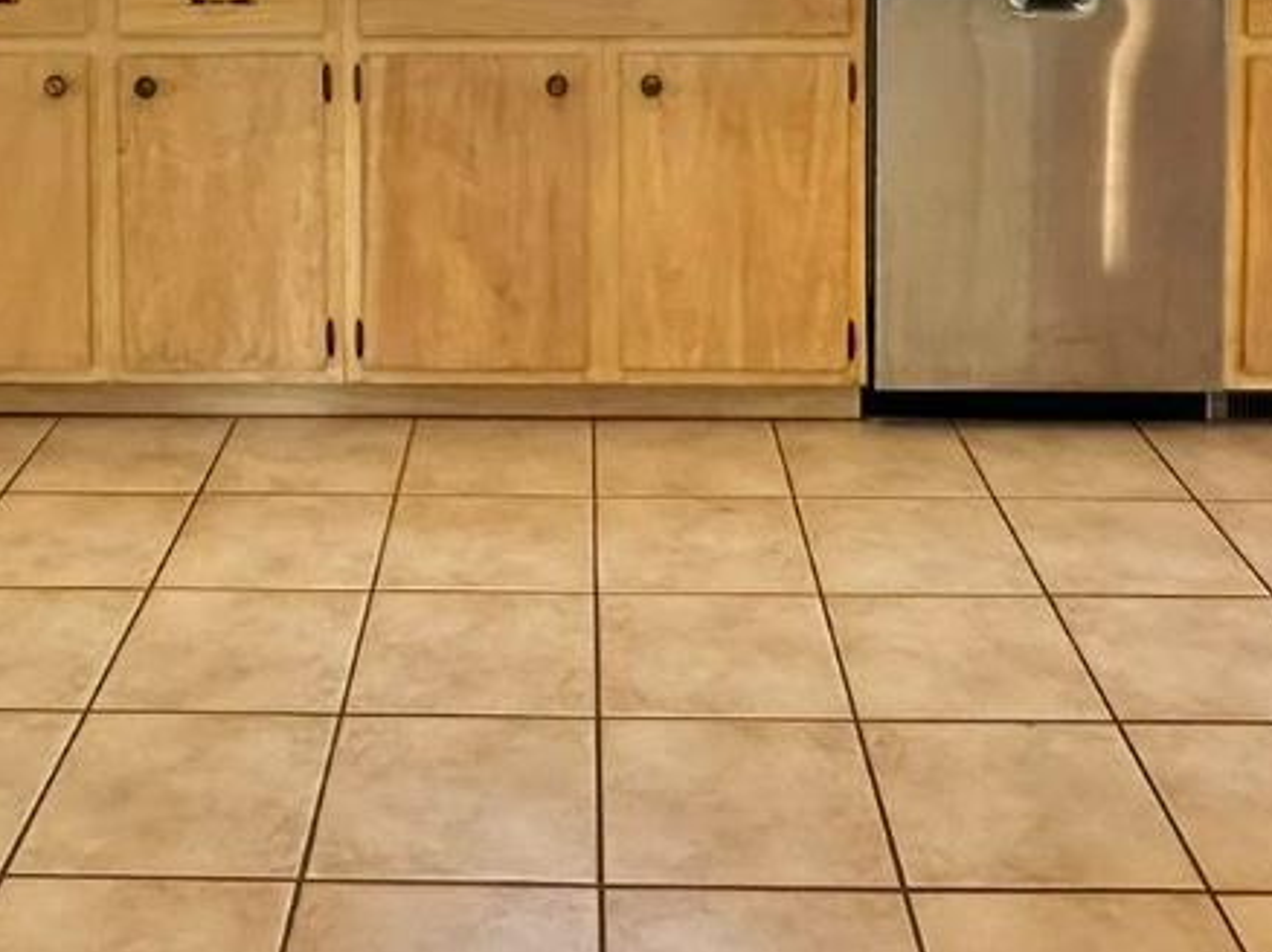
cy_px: -178
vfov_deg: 26.9
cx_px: 543
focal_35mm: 48
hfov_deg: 39.6
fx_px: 1763
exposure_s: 1/60
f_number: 2.2
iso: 320
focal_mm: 2.22
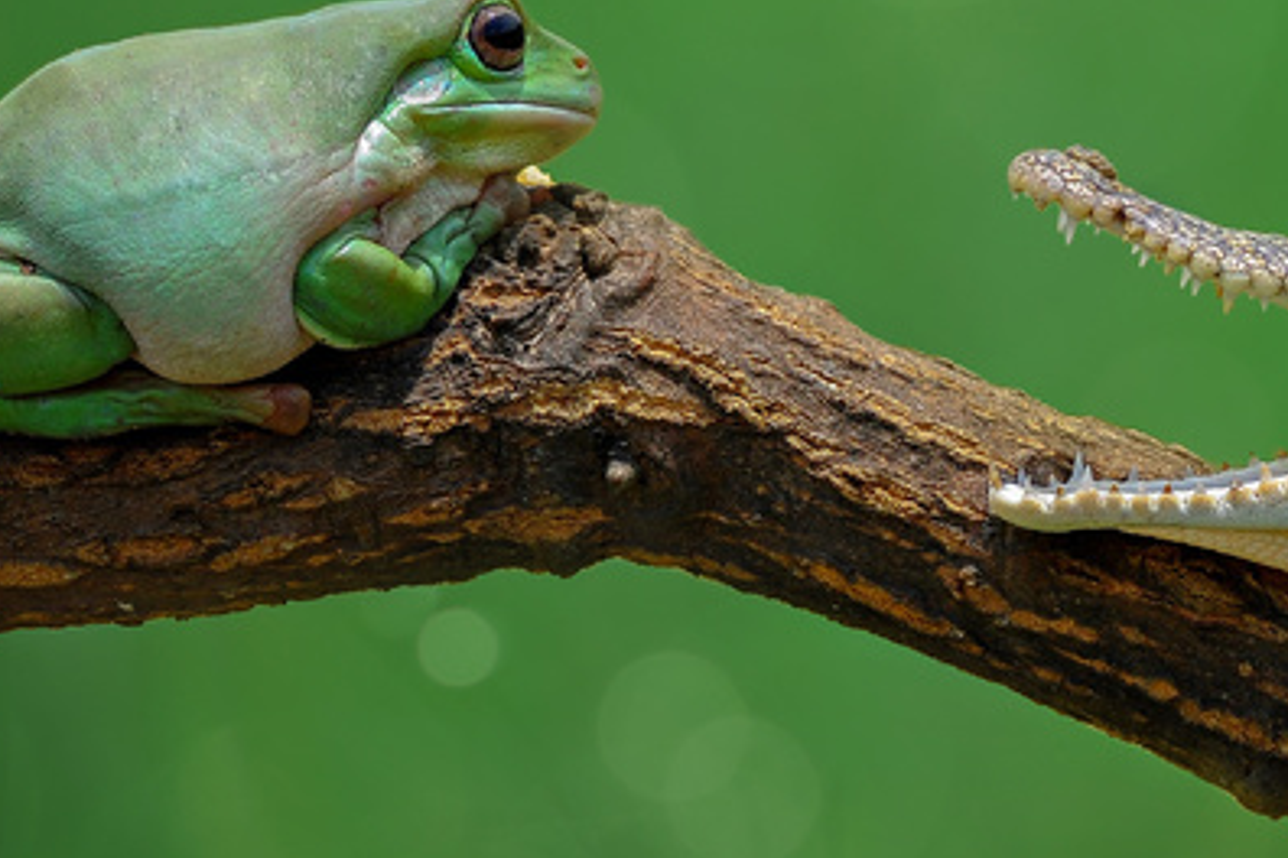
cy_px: 491
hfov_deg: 5.2
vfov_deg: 3.5
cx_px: 1213
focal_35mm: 397
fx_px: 14212
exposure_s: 1/320
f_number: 7.1
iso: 125
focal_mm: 105
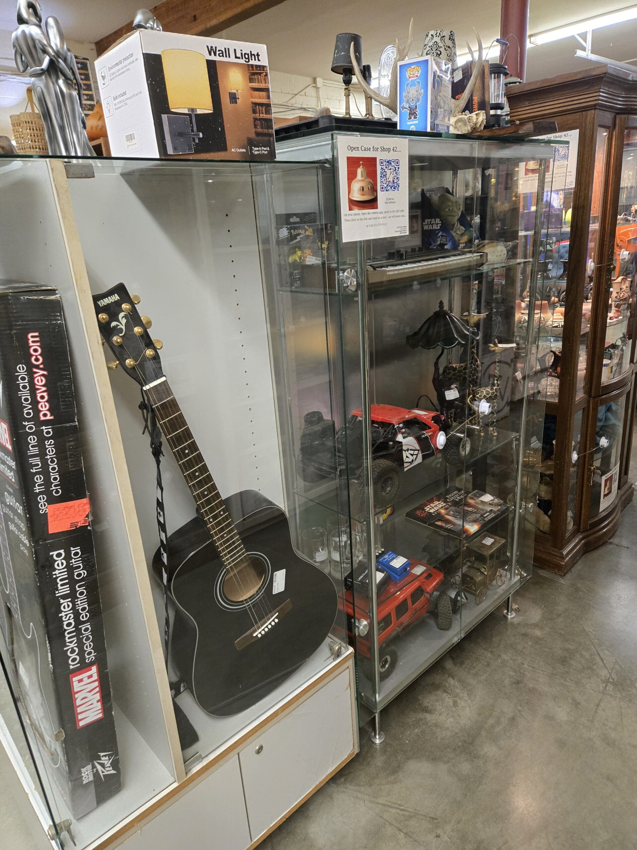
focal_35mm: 23
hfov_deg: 58.9
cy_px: 425
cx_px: 318
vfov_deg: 73.9
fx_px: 564
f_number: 1.8
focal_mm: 5.4
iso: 640
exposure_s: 1/120
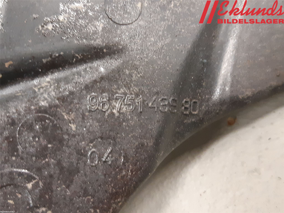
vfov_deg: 53.1
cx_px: 142
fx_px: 213
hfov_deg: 67.3
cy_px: 106
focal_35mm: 26
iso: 320
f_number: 1.7
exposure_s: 1/25
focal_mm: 3.93
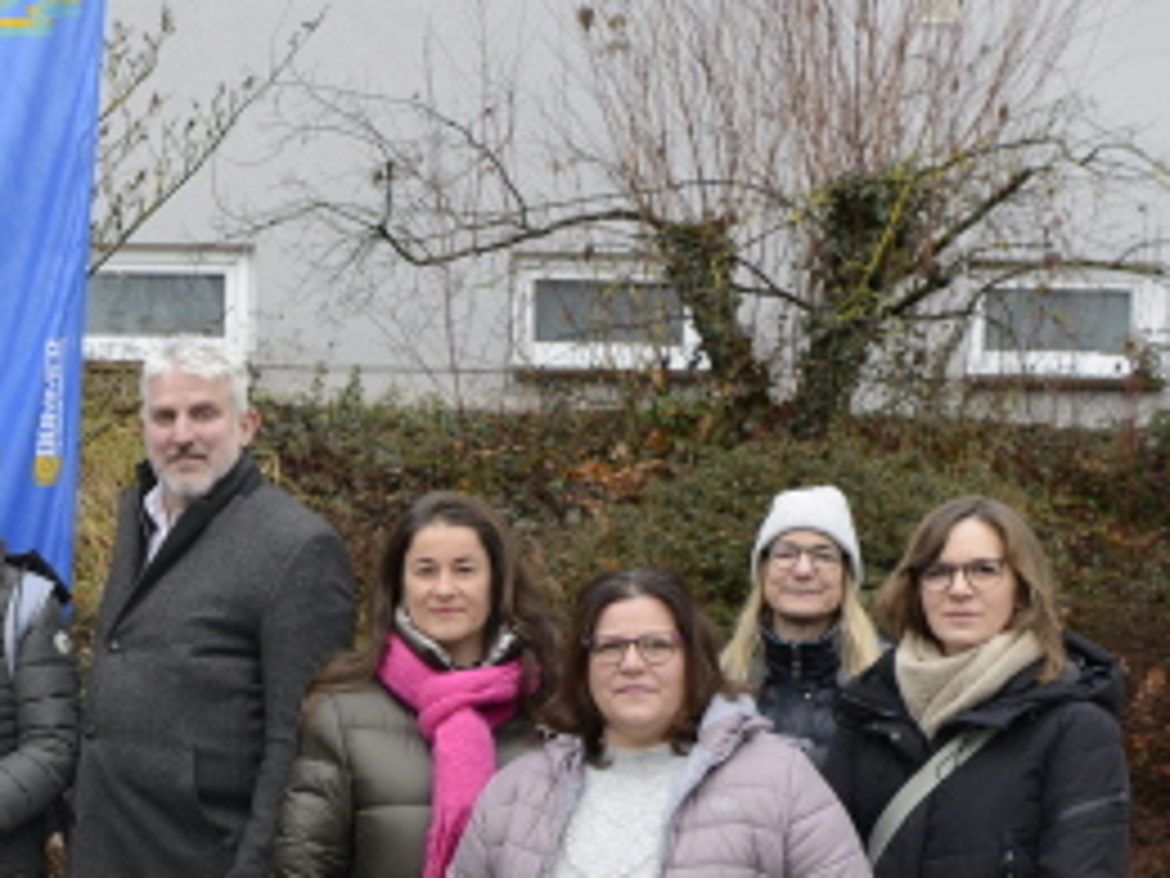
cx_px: -128
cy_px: 599
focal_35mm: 68
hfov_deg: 26.3
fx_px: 2298
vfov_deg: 21.5
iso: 900
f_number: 4.5
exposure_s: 1/640
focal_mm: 24
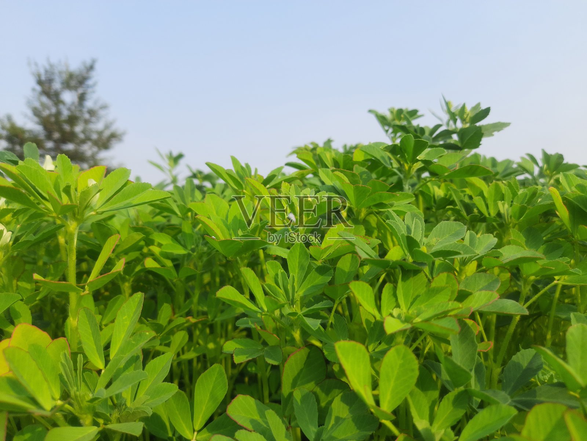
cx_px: 294
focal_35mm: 25
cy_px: 220
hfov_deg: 69.4
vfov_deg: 54.9
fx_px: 424
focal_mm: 4.6
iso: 40
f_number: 2
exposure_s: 1/346
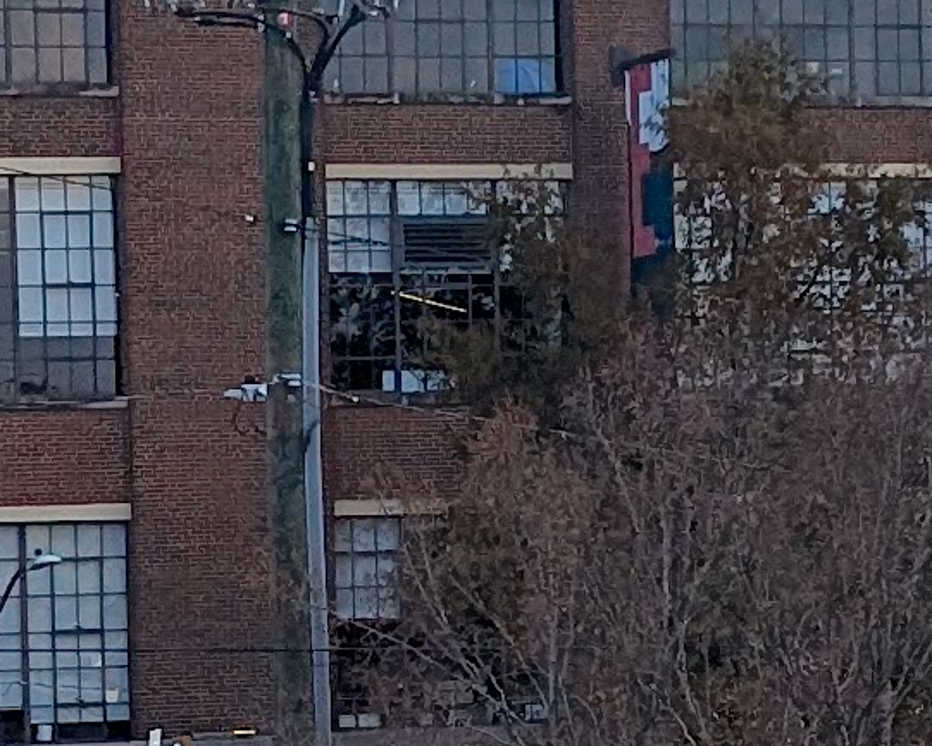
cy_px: 570
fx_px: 4883
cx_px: 610
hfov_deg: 10.9
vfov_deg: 8.7
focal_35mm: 177
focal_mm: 6.9
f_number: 1.68
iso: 21
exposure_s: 1/2833
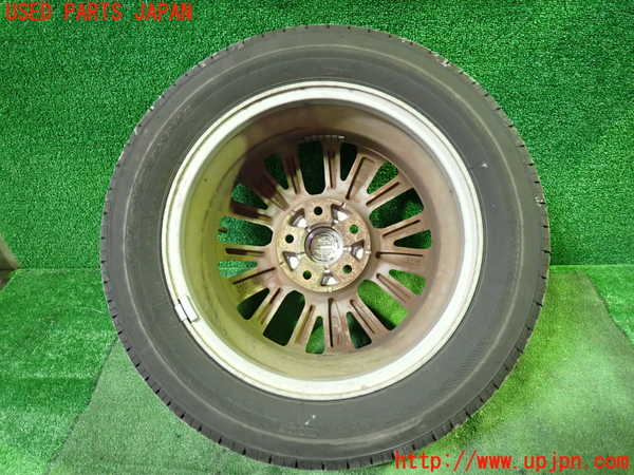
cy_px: 238
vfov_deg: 54.9
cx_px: 317
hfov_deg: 69.4
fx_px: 458
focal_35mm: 25
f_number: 2
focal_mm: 4.5
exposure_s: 1/30
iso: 640
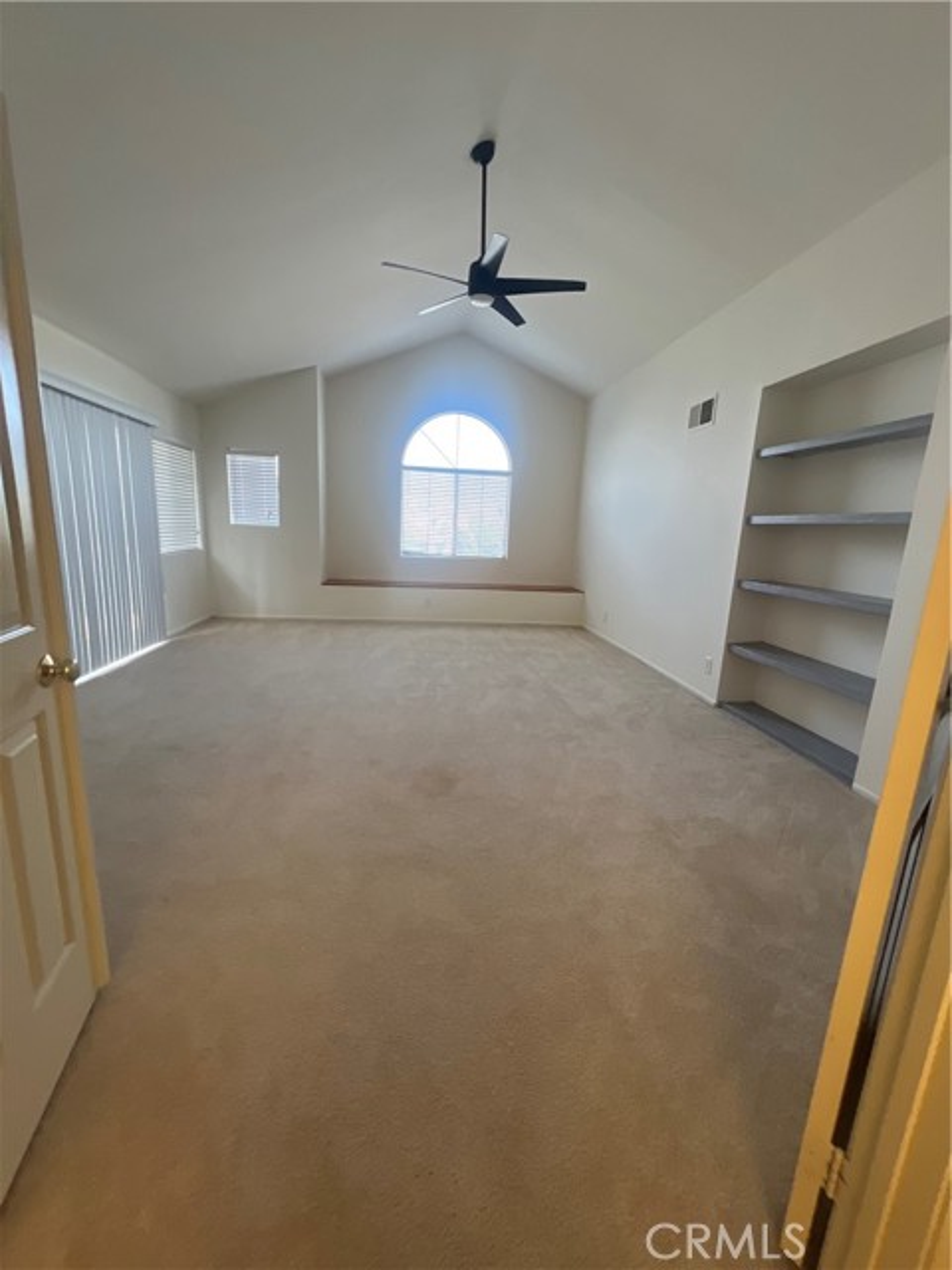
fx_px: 477
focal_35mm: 13
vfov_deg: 106.2
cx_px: 476
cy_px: 635
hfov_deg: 89.9
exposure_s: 1/120
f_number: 1.8
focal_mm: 1.57
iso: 200
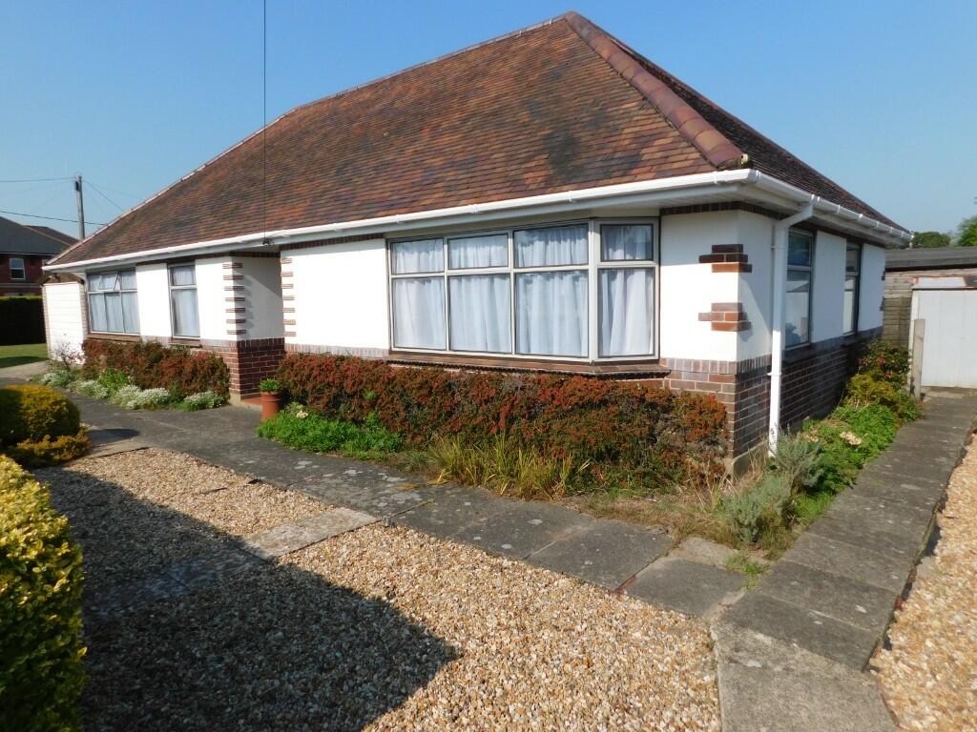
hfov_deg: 73.9
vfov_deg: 58.9
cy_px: 366
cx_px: 488
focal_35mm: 23
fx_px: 649
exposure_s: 1/640
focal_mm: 4
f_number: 6
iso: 125
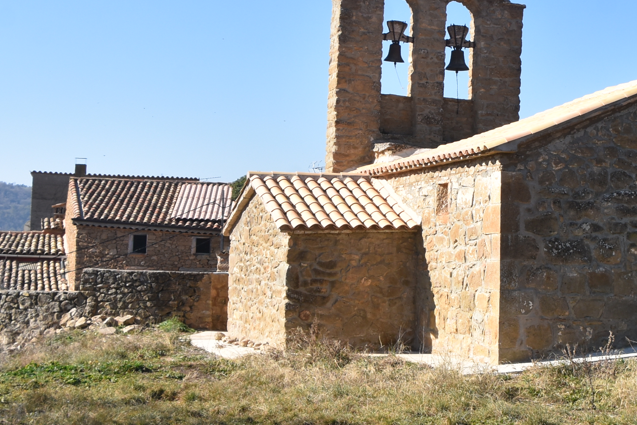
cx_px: 541
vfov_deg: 17.5
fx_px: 1380
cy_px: 143
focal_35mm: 78
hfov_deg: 25.4
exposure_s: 1/400
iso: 250
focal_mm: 22
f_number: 10
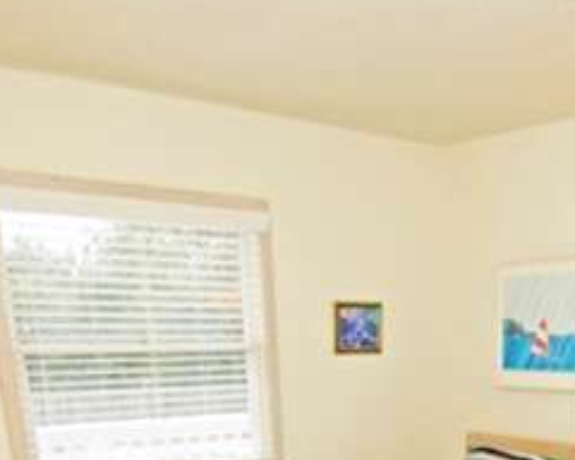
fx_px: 766
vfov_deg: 28.1
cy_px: 585
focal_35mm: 45
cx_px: 434
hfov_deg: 40.0
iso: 400
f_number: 3.5
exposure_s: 1/60
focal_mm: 10
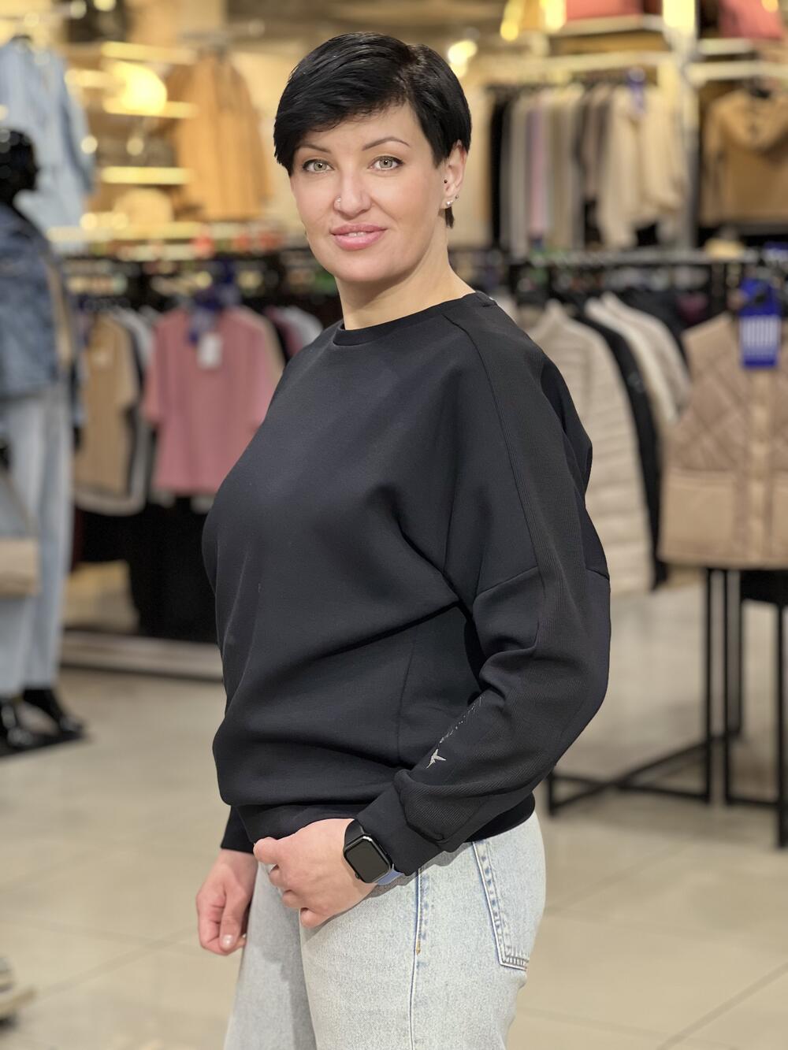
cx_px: 394
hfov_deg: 19.1
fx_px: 2337
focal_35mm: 77
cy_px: 525
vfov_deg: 25.3
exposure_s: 1/33
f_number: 2.8
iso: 125
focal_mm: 9
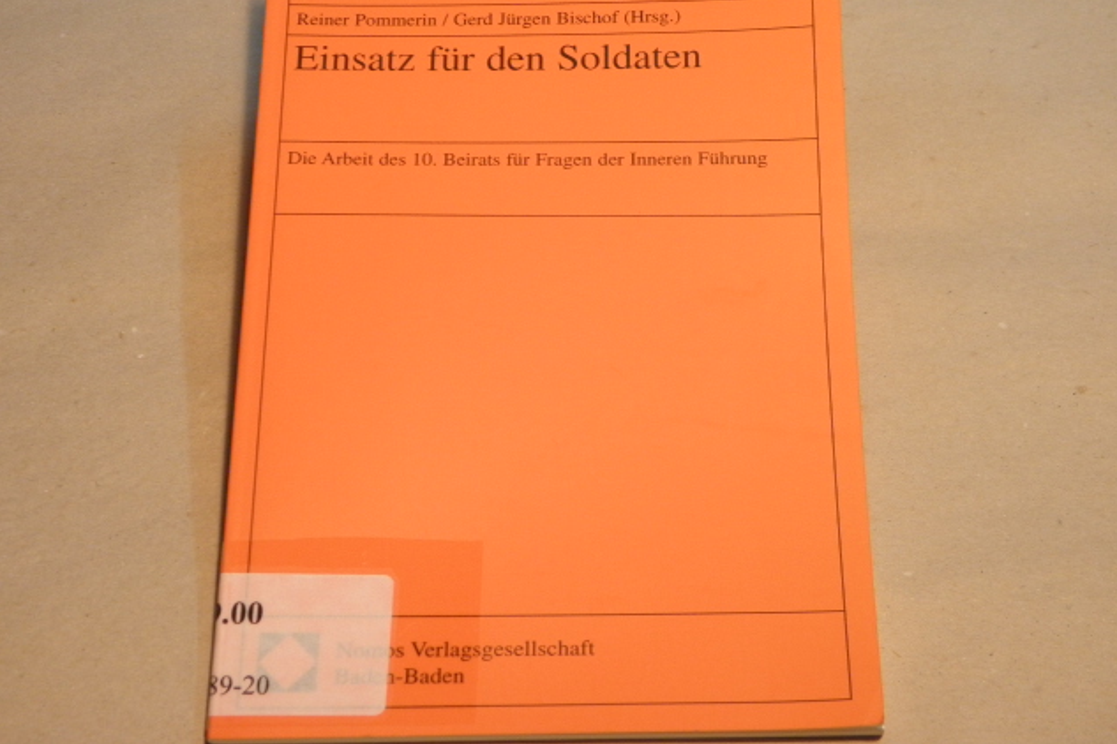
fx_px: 1924
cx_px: 563
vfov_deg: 21.9
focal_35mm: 62
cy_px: 333
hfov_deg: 32.4
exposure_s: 1/8
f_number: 4.1
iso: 200
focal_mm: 10.6
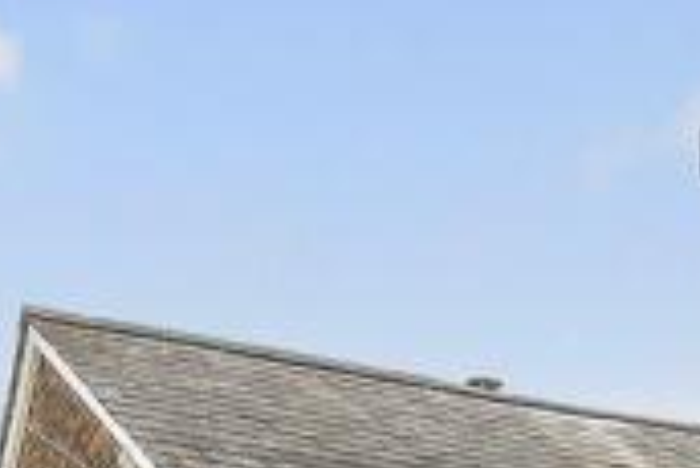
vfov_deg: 10.7
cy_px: 1255
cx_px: 415
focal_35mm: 101
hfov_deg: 20.2
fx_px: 1965
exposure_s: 1/80
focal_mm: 11.5
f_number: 9
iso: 160
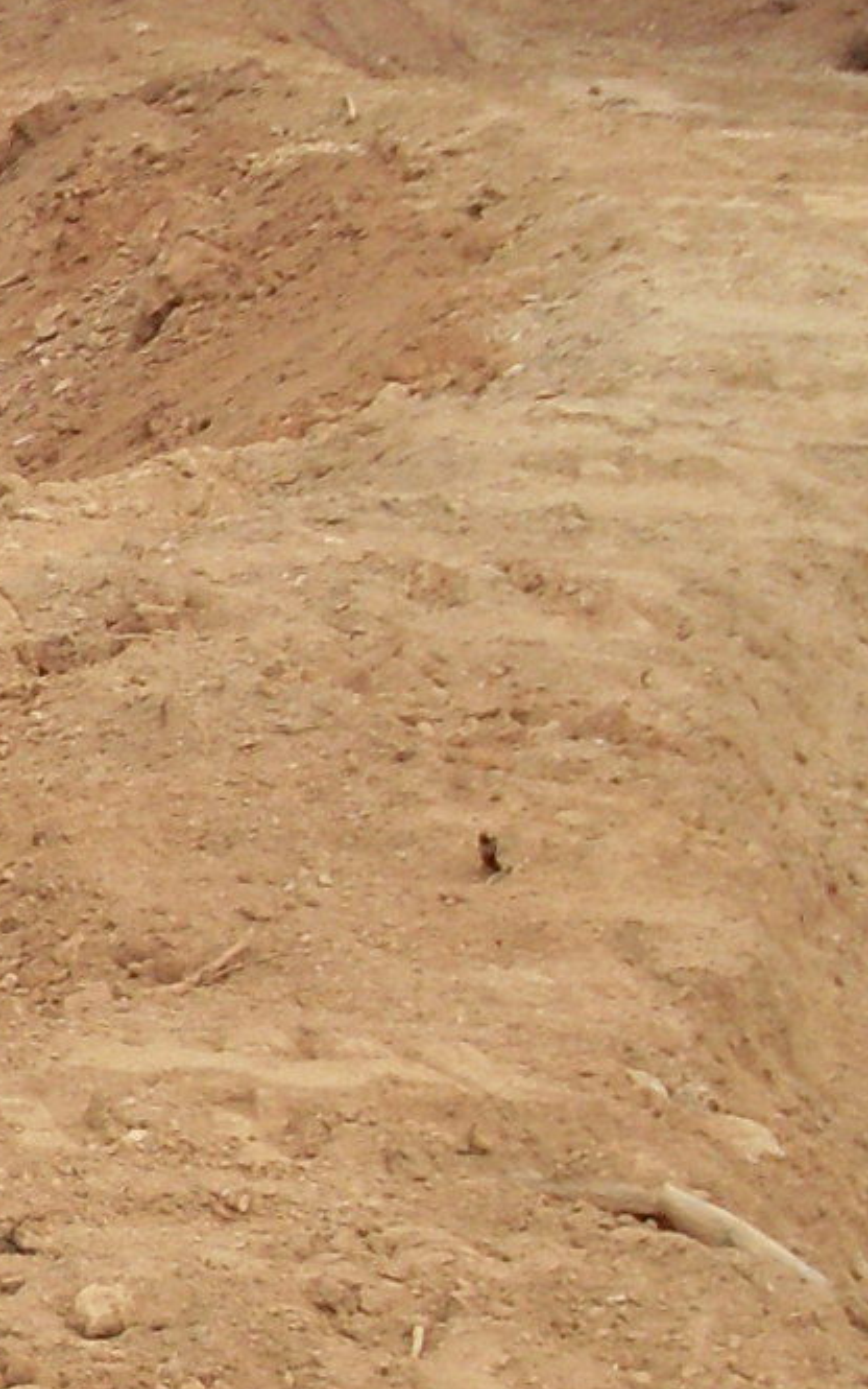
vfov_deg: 13.3
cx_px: -1100
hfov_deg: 7.8
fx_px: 5938
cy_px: 969
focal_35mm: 157
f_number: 7.7
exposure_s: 1/250
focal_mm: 6.3
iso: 80
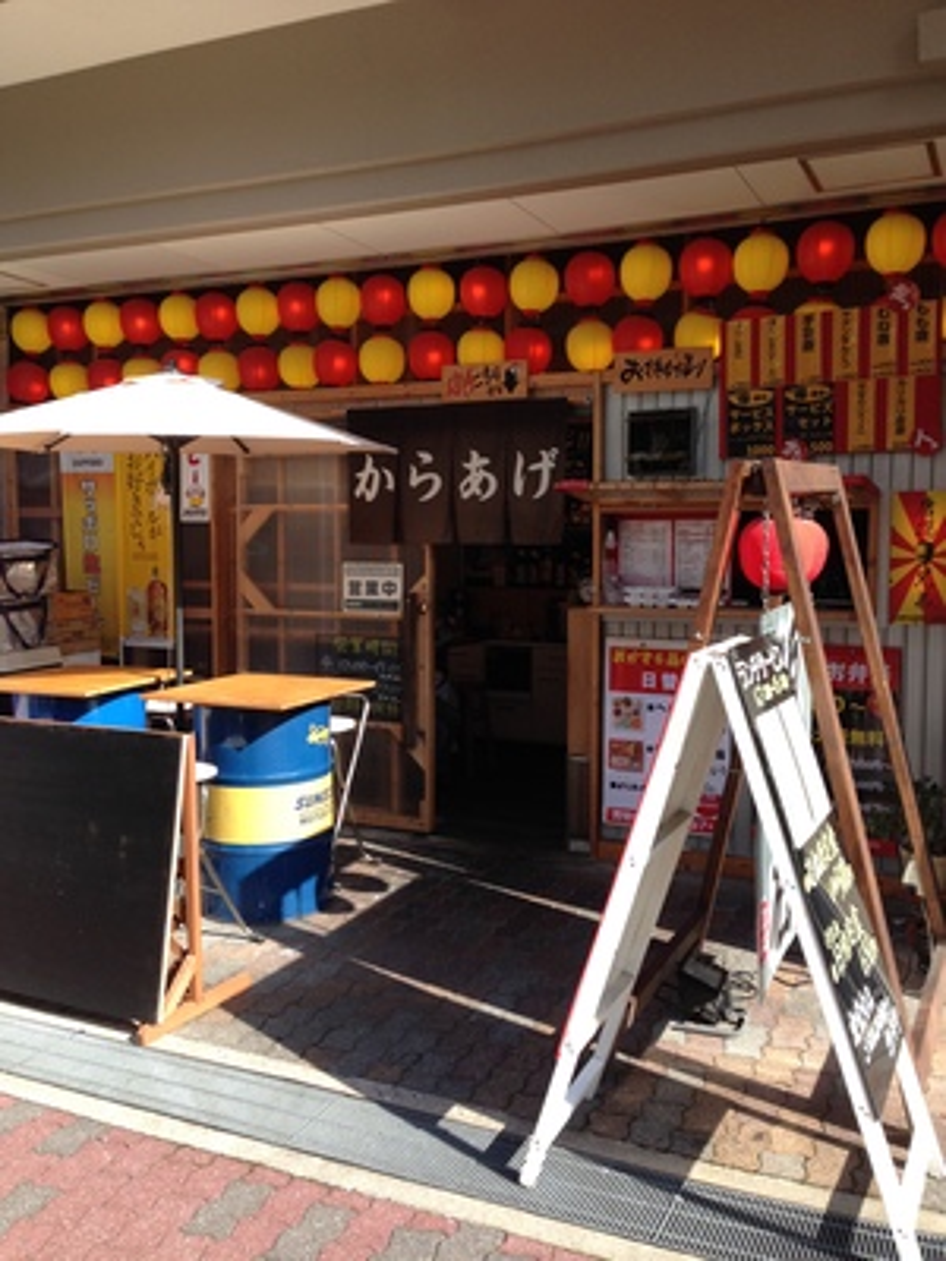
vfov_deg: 55.4
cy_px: 630
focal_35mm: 33
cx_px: 473
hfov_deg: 42.9
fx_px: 1202
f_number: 2.4
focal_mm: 4.12
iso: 50
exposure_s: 1/511
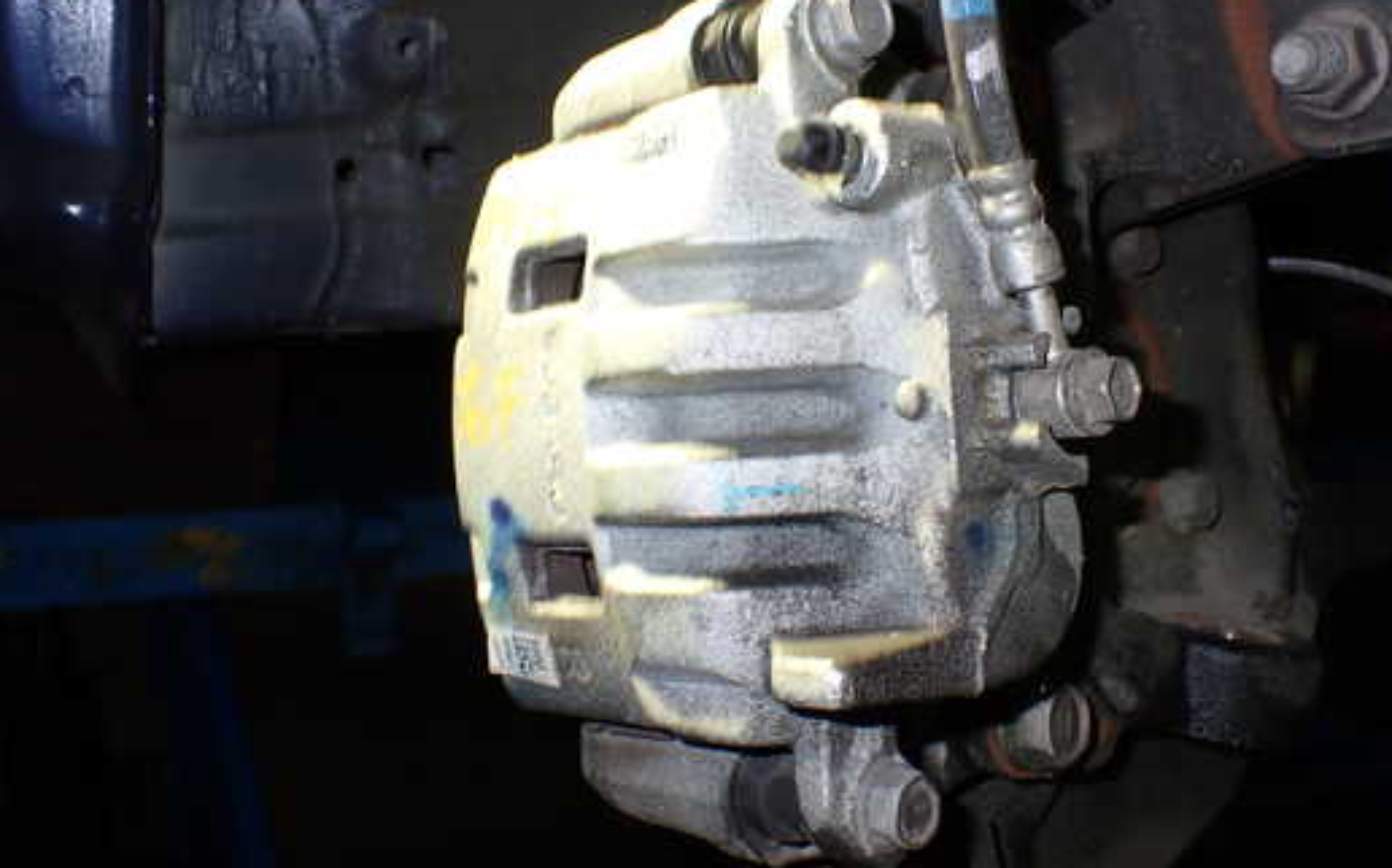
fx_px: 1403
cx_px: 804
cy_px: 334
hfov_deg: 52.6
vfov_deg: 34.3
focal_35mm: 37
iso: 100
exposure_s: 1/30
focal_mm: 5.4
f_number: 6.3
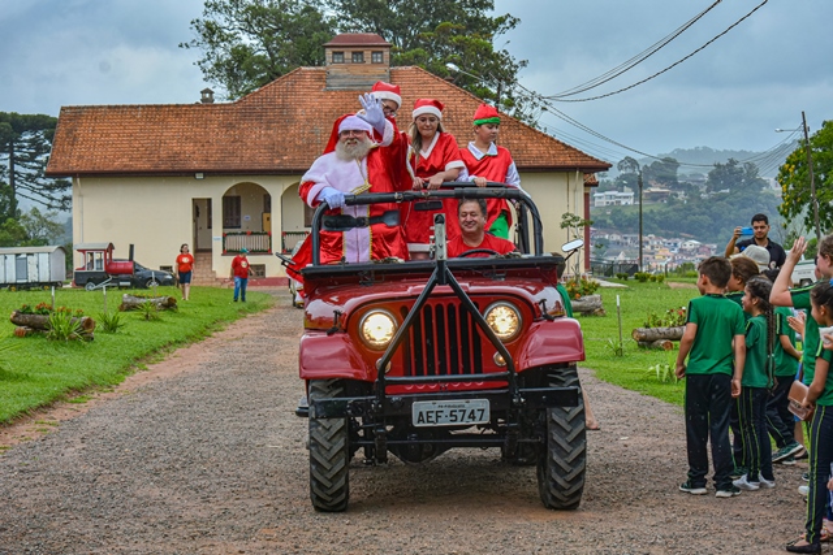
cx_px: 416
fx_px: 1909
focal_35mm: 82
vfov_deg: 16.6
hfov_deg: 24.6
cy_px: 278
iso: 160
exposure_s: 1/500
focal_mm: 55
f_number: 8
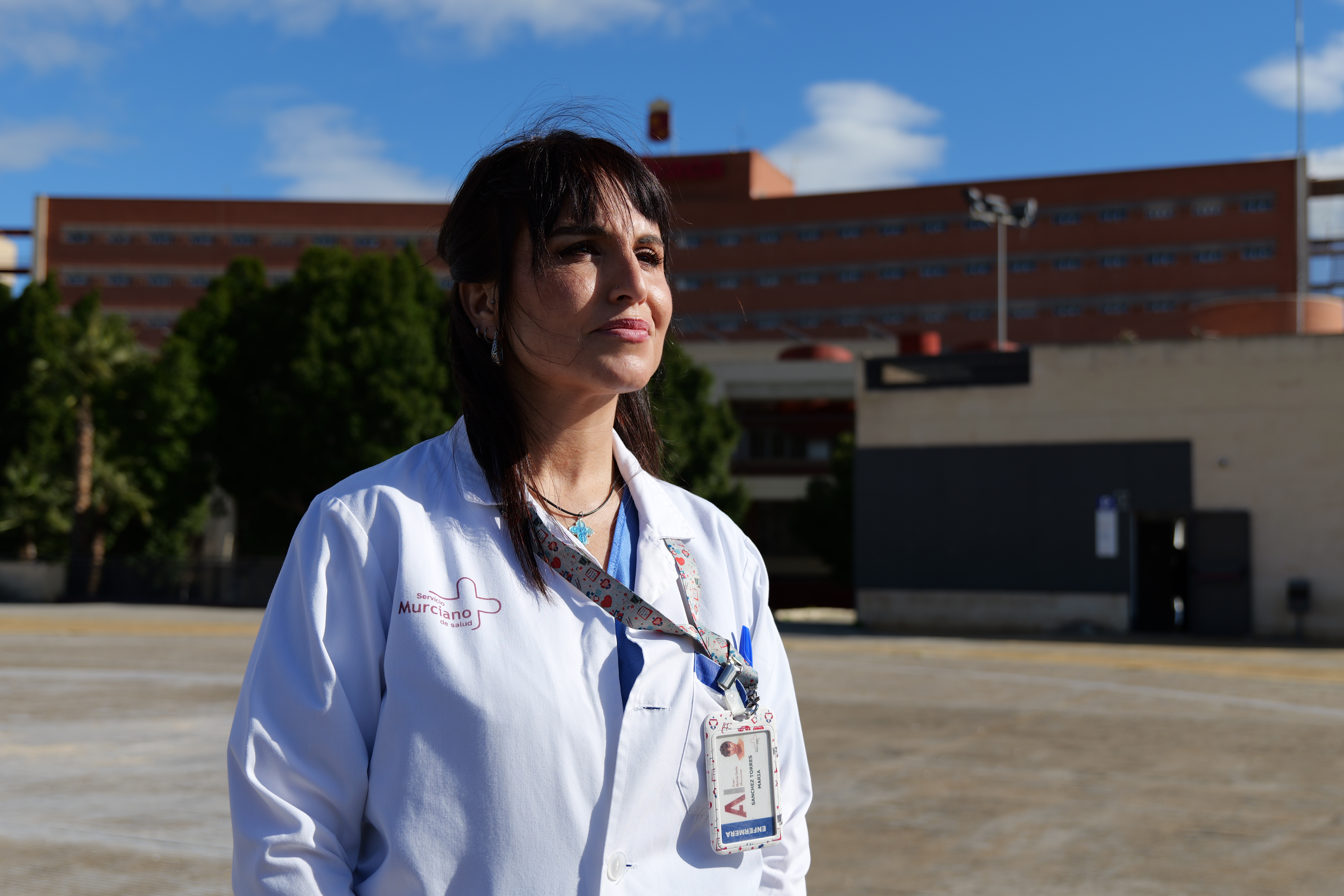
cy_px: 448
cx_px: 672
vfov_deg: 31.9
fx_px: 1568
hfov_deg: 46.4
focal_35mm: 42
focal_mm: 42
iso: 100
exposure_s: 1/1000
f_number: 4.9
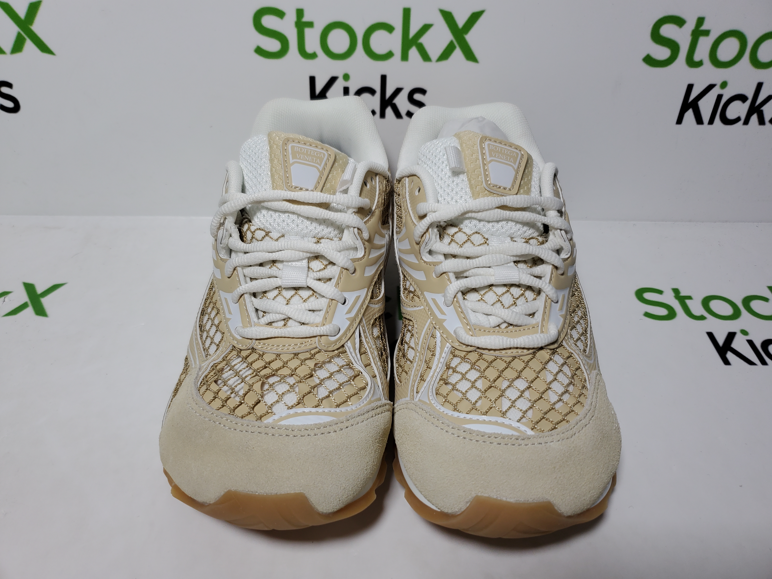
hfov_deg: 67.3
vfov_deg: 53.1
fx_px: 580
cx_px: 386
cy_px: 290
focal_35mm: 26
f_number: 1.5
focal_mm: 4.3
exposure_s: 1/661
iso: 50
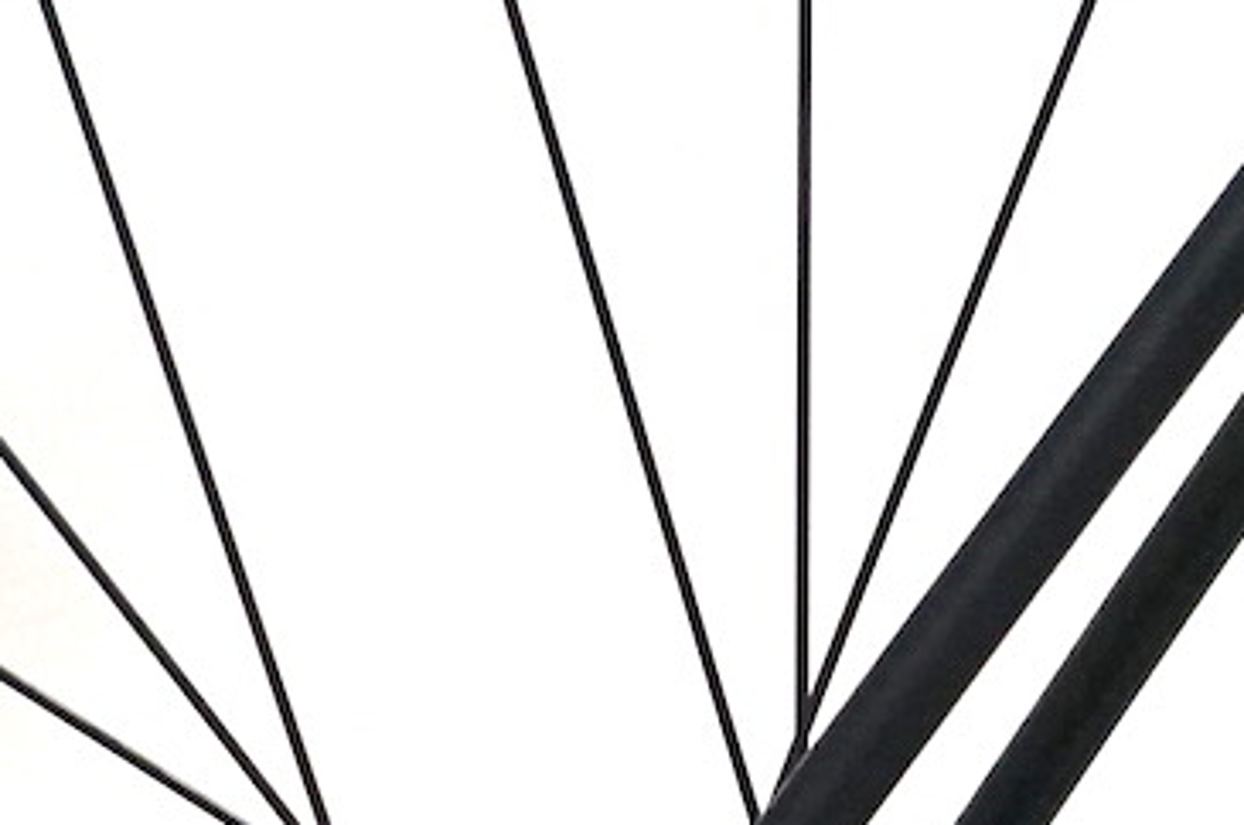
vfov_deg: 6.7
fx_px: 7002
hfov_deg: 9.6
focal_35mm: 203
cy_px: 607
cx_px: 2256
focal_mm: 37
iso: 2500
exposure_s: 1/160
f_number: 4
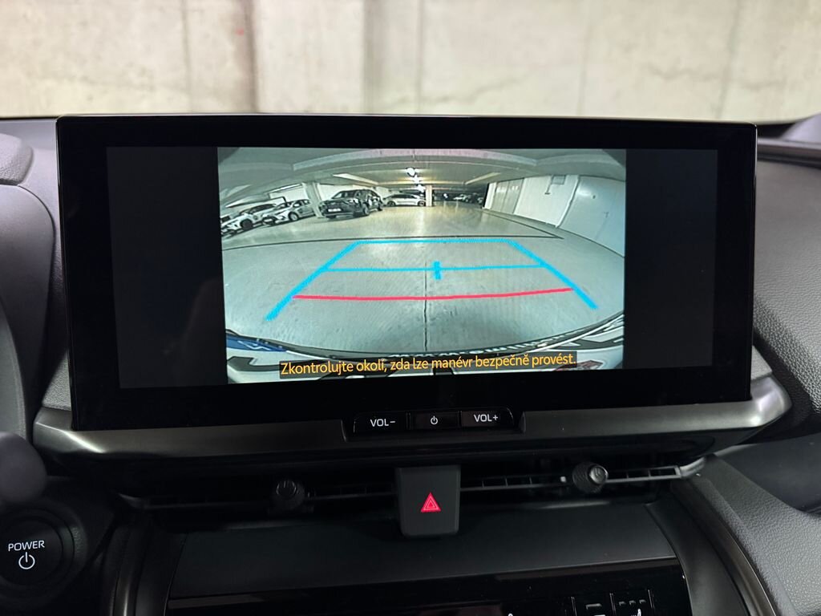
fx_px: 569
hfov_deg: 71.6
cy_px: 308
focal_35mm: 24
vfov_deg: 56.8
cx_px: 410
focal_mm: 6.76
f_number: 1.78
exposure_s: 1/50
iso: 640
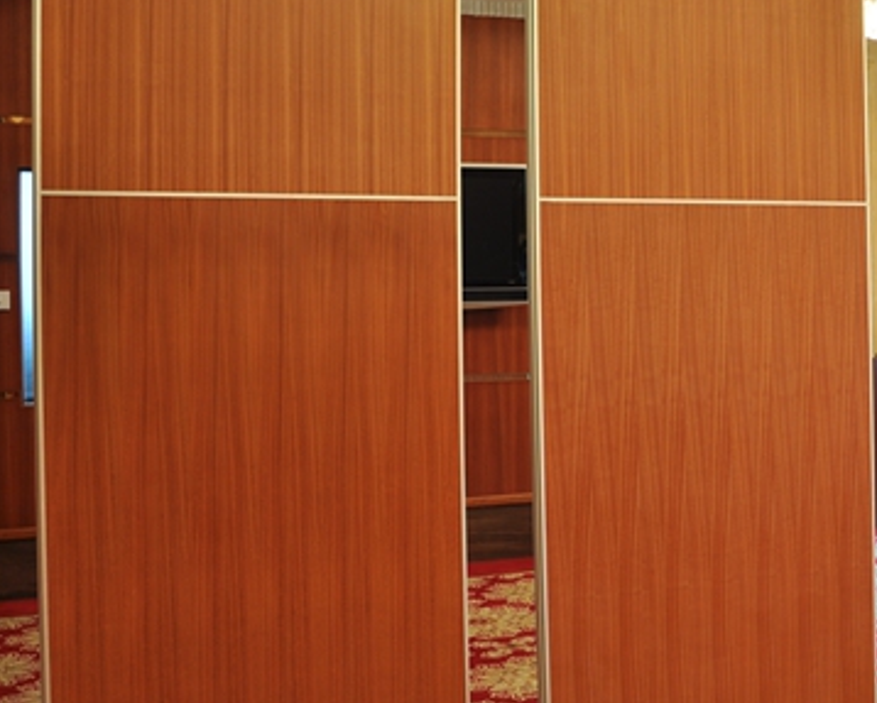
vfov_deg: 28.6
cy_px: 282
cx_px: 769
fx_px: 1377
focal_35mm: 53
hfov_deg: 33.7
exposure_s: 1/10
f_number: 3.5
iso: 200
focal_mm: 18
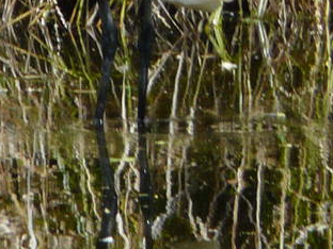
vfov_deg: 0.6
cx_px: -48
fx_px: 24877
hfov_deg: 0.8
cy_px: -3
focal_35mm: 2586
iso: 100
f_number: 5
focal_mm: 82.8
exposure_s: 1/250
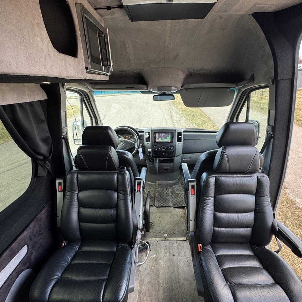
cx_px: 155
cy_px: 160
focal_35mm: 20
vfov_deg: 74.8
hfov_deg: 74.8
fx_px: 197
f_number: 2.2
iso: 80
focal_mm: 2.22
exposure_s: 1/99
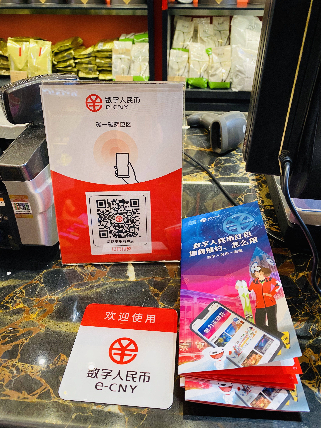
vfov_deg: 67.3
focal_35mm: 26
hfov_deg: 53.1
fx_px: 321
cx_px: 160
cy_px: 214
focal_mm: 4.25
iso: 125
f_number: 1.8
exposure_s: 1/50
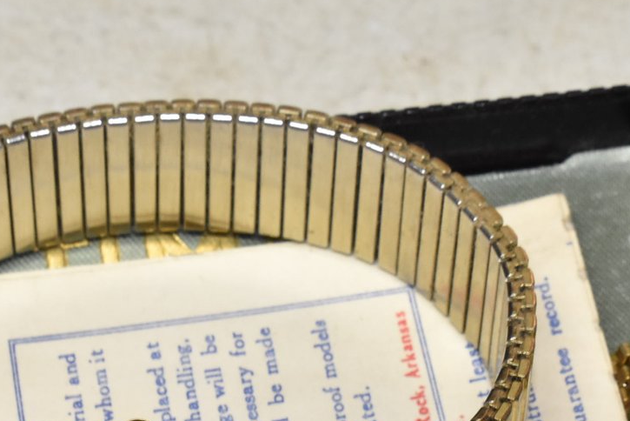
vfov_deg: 8.6
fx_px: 2769
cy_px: 440
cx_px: 247
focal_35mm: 158
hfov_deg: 13.0
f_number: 18
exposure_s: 1/40
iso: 1600
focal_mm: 45
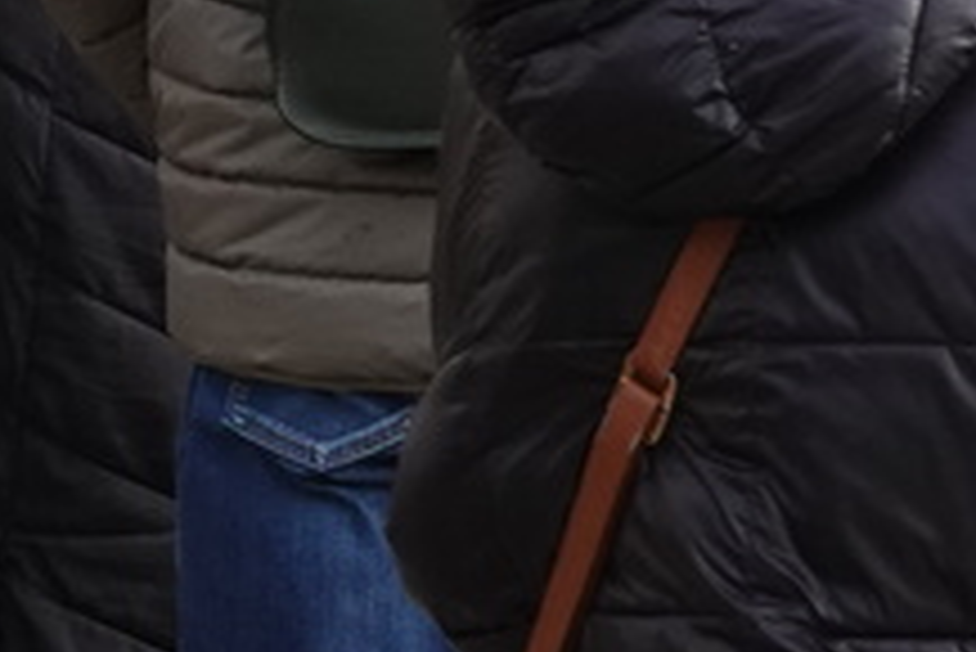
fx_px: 25446
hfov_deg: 2.2
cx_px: -1070
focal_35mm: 938
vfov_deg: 1.5
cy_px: -486
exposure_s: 1/200
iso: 400
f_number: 8
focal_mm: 62.39
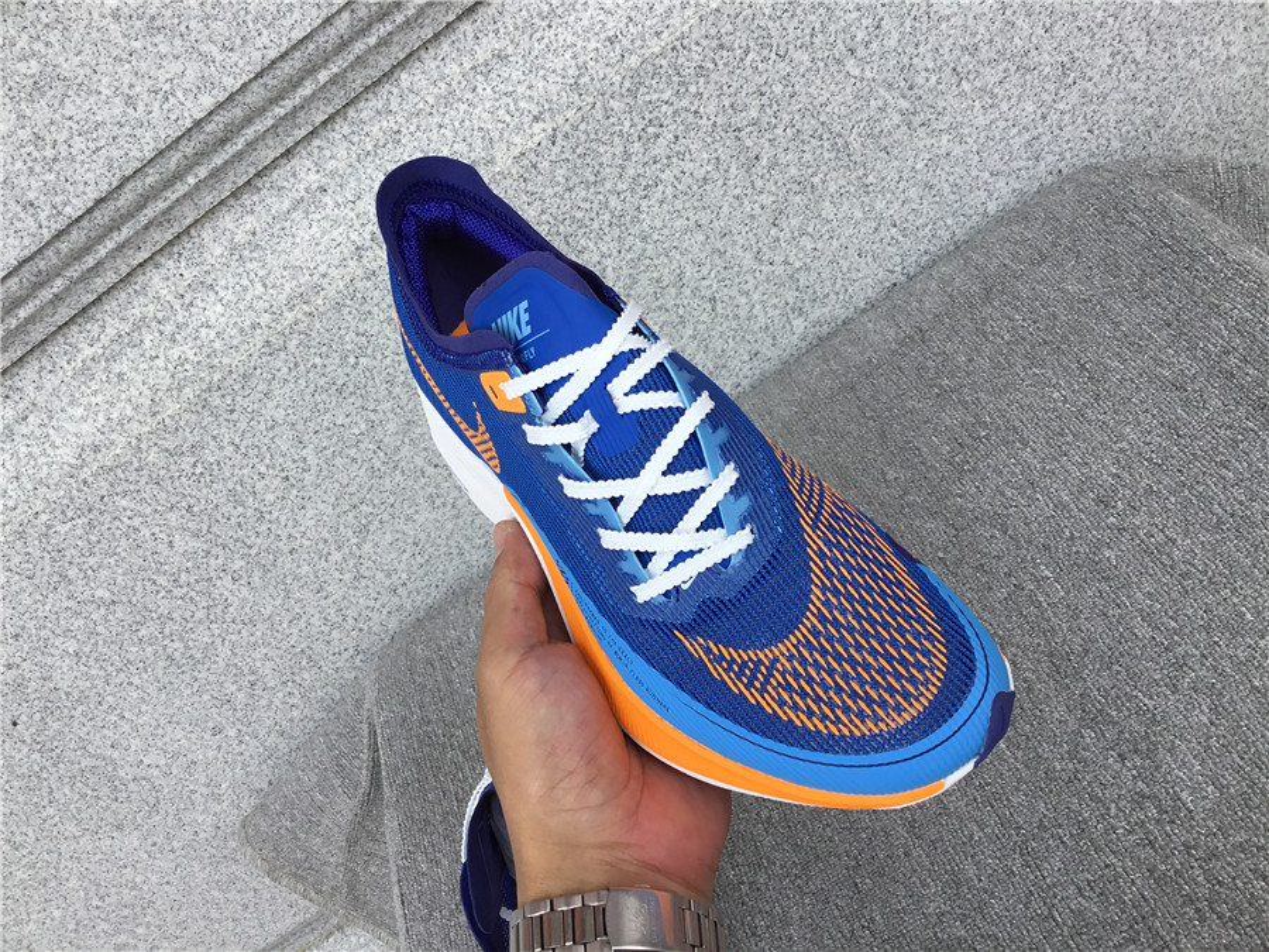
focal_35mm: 31
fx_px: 1136
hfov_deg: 58.4
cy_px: 476
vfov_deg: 45.4
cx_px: 634
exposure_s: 1/345
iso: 25
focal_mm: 3.3
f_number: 2.4
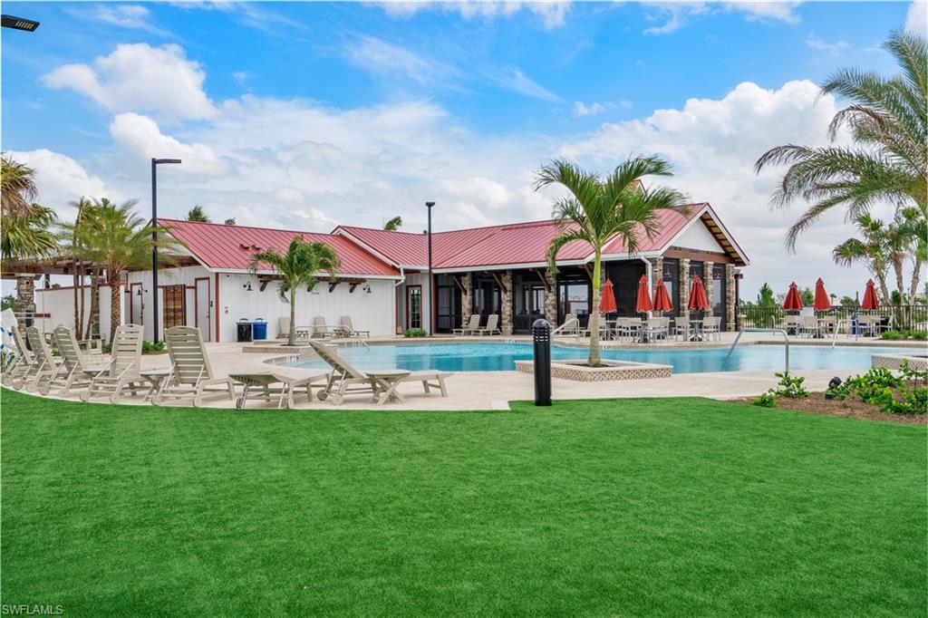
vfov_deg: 44.9
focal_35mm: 29
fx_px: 747
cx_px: 464
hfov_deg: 63.7
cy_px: 309
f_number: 9.5
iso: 160
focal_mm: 29
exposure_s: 1/500
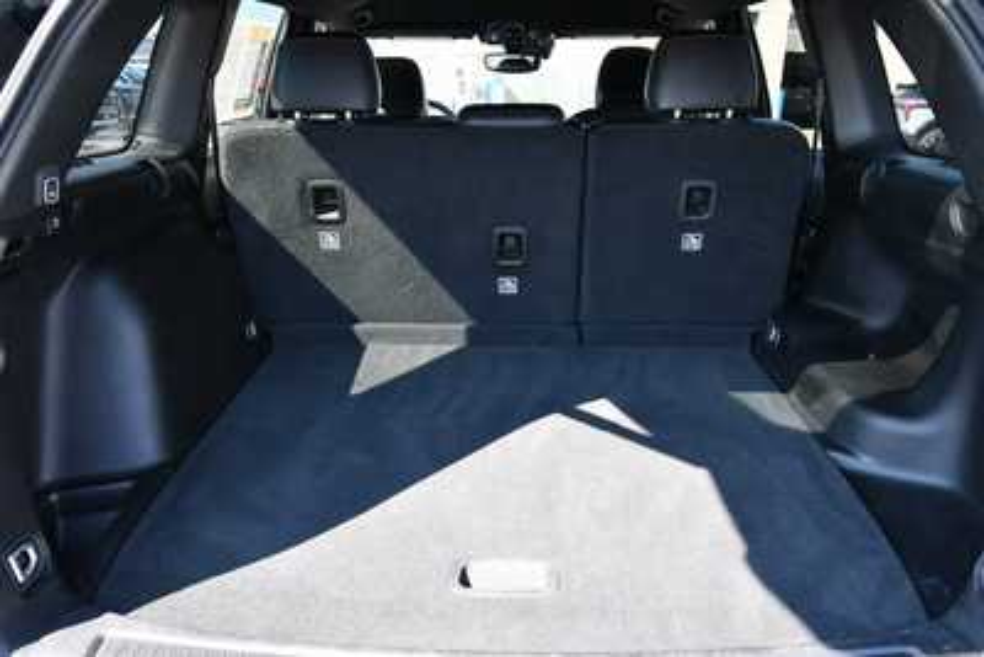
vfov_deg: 43.6
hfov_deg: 61.9
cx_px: 492
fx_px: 820
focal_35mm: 30
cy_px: 328
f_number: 5.6
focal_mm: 20
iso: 800
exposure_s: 1/200
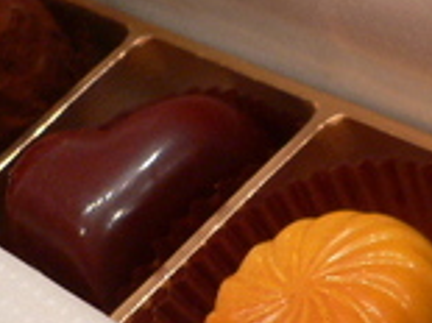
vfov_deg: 12.5
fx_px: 1409
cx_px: 516
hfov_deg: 16.7
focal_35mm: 113
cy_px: 475
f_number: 2.8
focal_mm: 5.8
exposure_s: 1/13
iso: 150
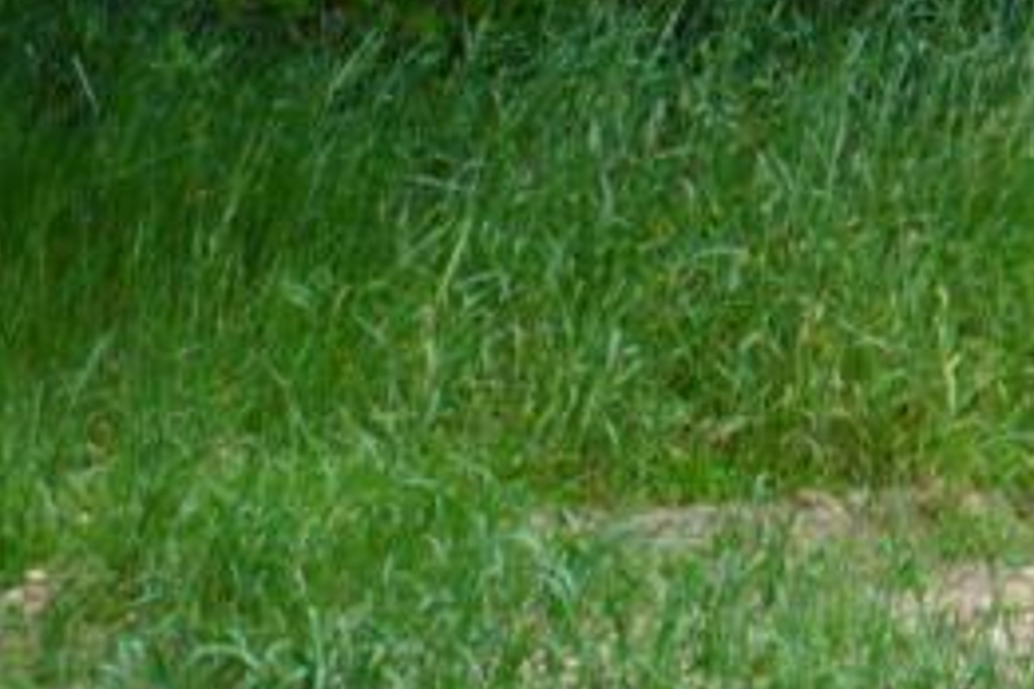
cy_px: 143
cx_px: 2623
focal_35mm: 260
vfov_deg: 5.3
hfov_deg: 7.3
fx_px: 7467
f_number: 5.6
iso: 100
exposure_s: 1/250
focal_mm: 28
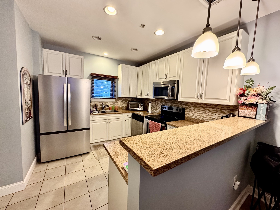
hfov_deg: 102.1
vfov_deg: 85.7
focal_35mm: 14
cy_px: 105
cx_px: 140
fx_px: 113
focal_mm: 2.22
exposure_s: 1/60
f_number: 2.2
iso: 320
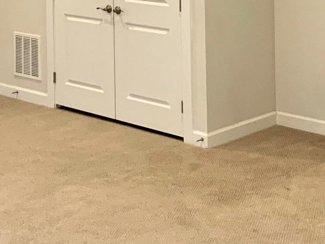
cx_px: 136
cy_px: -103
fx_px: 873
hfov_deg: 21.1
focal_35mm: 93
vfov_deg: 14.9
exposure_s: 1/60
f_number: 1.8
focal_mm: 3
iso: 100
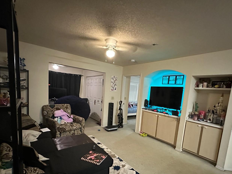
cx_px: 123
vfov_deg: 70.7
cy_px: 106
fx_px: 121
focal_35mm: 18
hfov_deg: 87.6
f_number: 2.2
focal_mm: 2.22
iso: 1250
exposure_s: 1/40
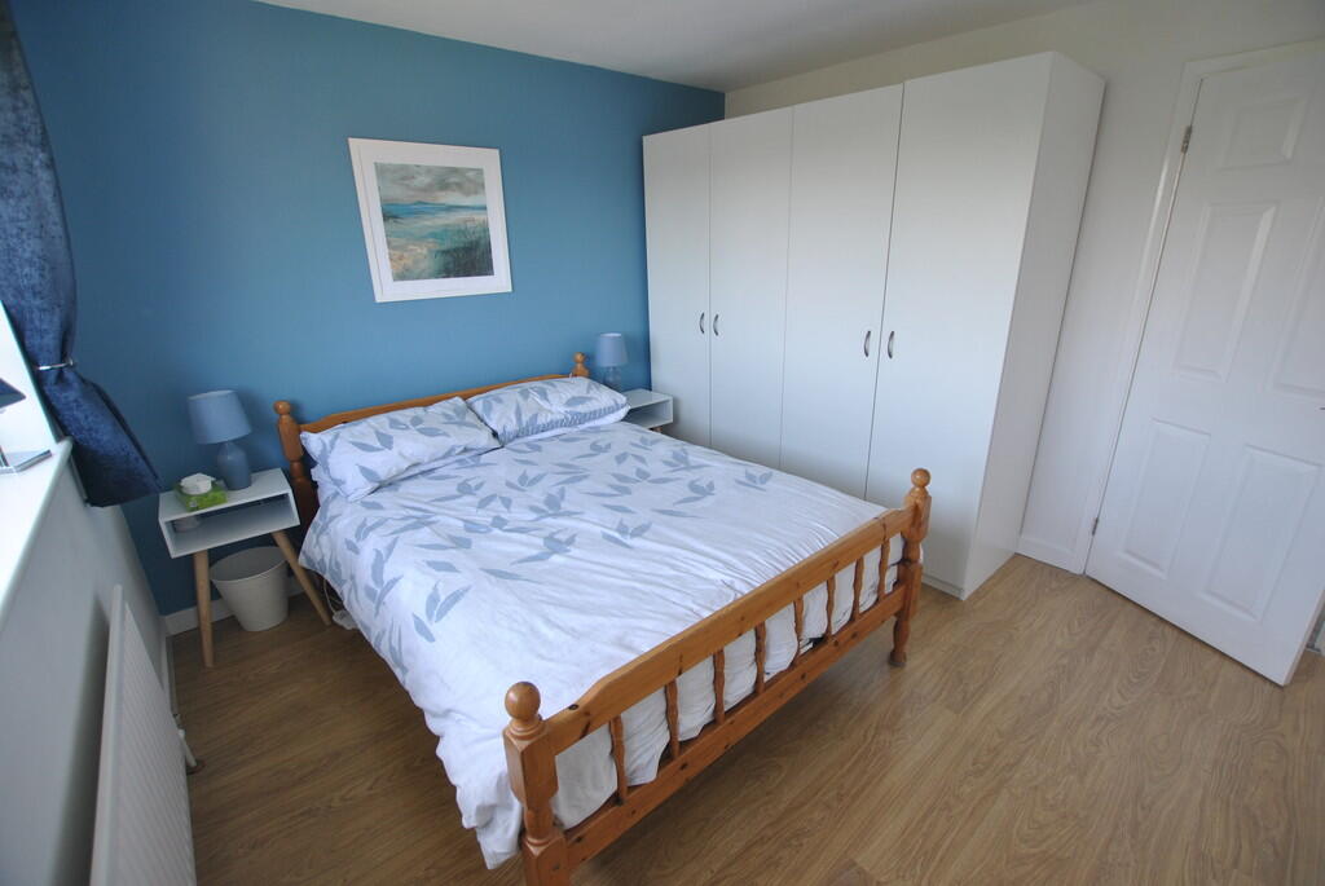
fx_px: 553
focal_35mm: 15
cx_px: 662
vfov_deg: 77.5
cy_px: 443
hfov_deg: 100.3
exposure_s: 1/50
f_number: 3.5
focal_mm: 10
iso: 200
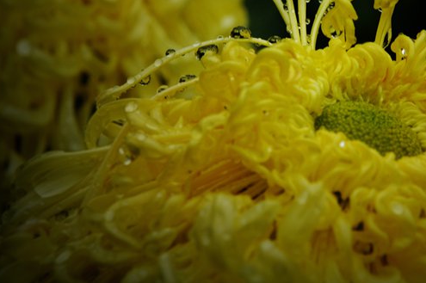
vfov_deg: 4.5
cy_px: 63
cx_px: 334
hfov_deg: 6.8
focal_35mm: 303
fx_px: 3580
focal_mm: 125
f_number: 11
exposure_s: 1/50
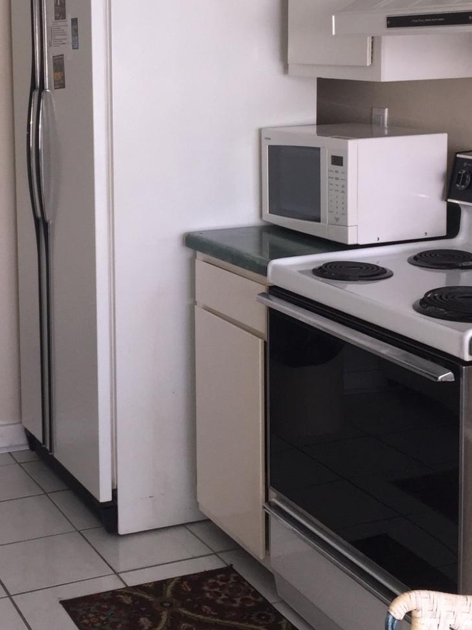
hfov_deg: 24.1
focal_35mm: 60
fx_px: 1091
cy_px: 205
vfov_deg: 31.9
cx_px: 107
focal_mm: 4.15
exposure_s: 1/30
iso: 40
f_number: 2.2
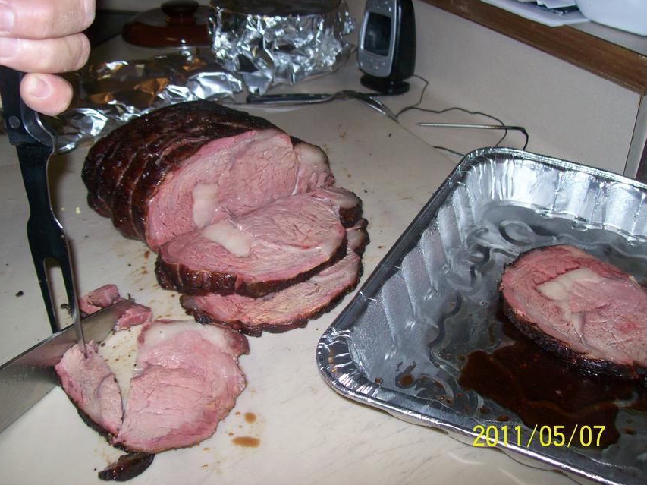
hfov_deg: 49.0
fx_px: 710
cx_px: 313
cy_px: 230
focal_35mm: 38
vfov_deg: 37.7
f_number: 2.7
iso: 80
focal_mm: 6
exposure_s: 1/64
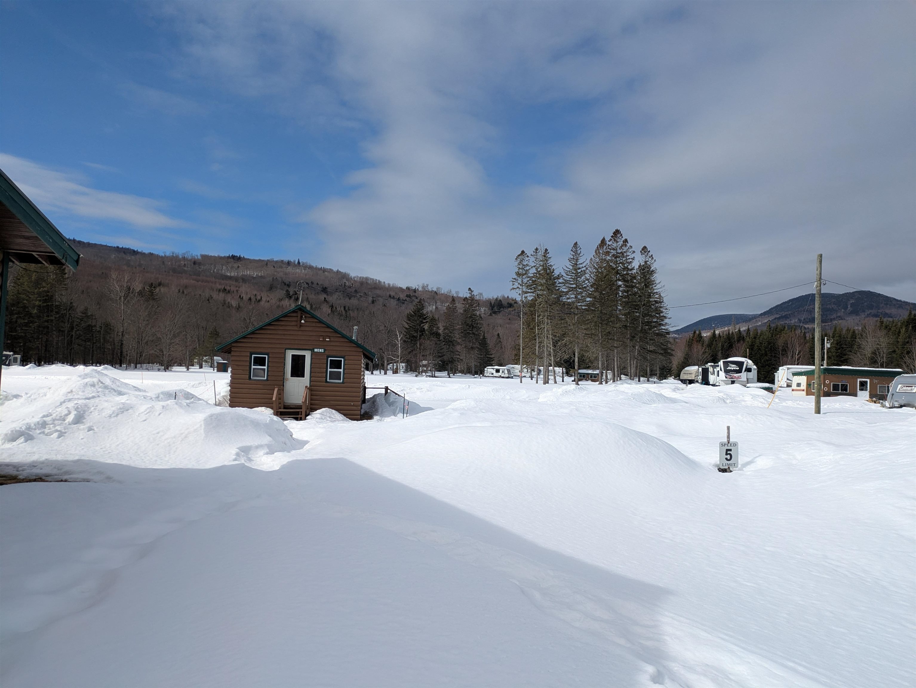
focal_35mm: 25
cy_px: 344
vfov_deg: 54.9
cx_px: 458
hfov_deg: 69.4
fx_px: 662
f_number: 1.89
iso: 53
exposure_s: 1/5917
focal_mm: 5.43
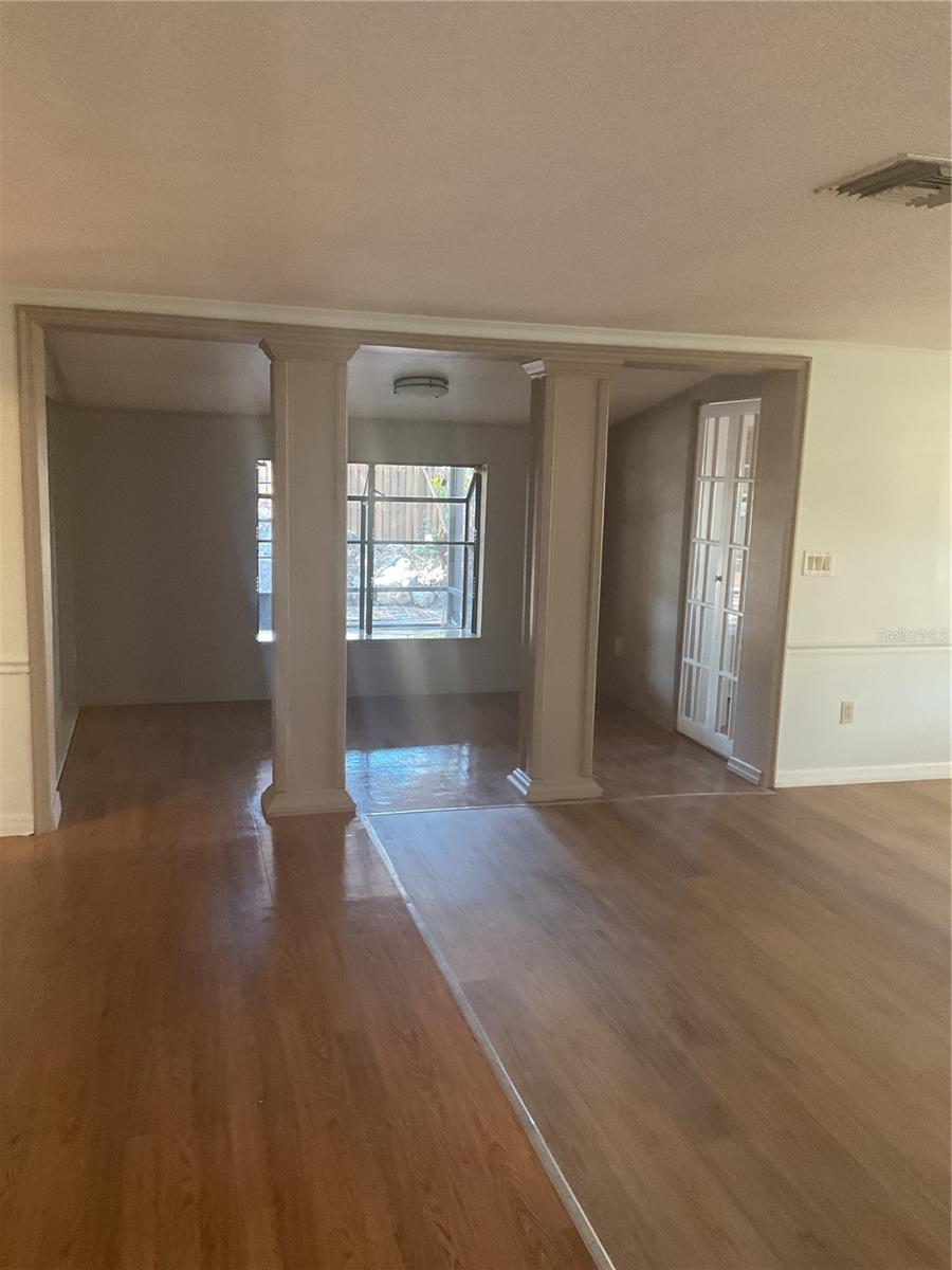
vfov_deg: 61.7
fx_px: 1063
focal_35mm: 29
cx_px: 476
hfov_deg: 48.2
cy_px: 635
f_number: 1.8
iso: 250
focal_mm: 3
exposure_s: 1/60
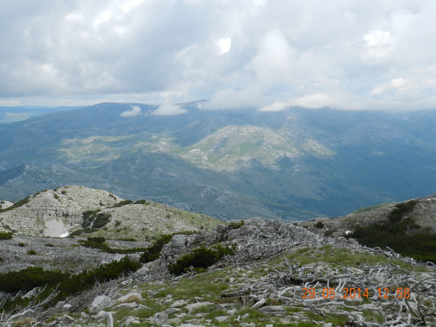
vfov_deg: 31.5
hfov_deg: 41.2
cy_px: 164
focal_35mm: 46
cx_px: 218
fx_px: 579
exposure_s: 1/800
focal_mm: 8.1
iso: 160
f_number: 5
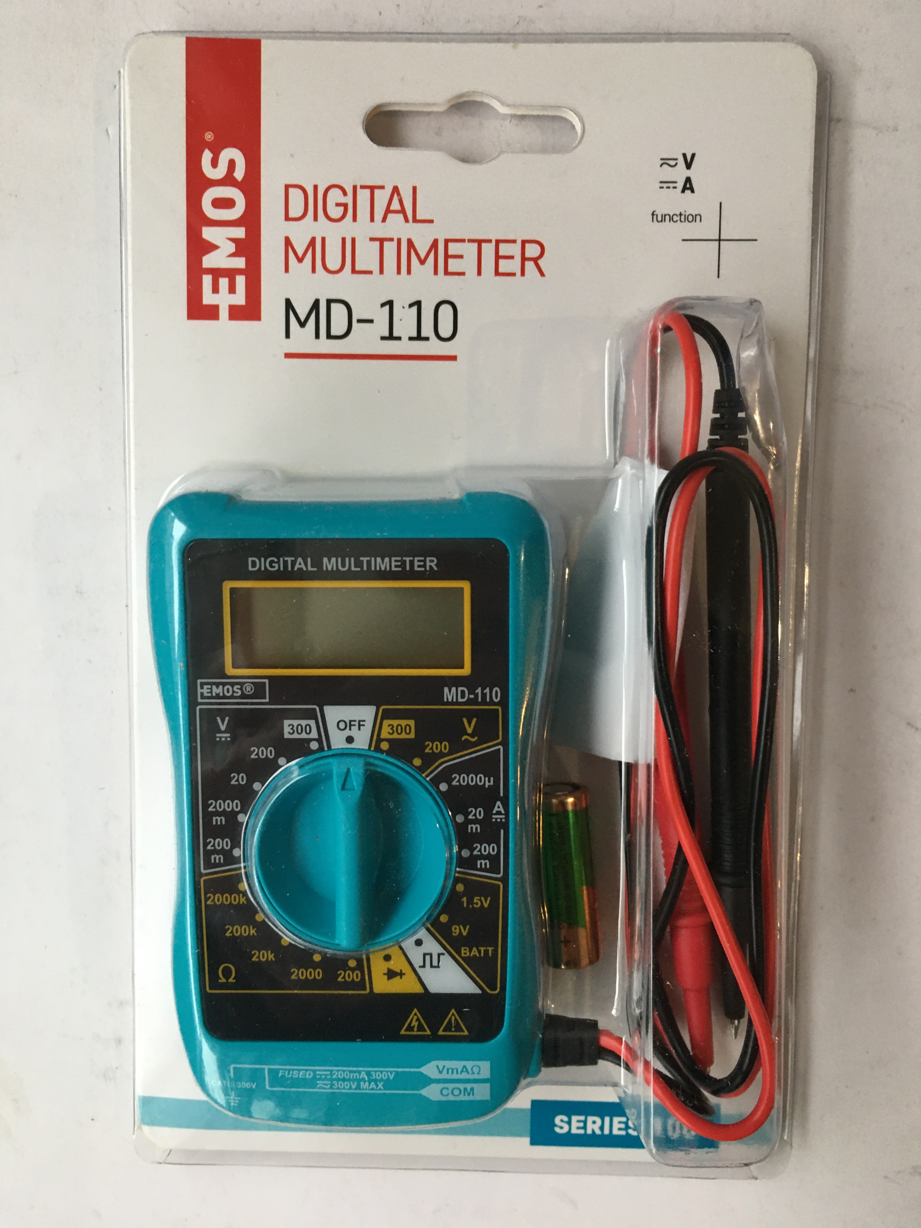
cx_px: 460
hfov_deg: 48.2
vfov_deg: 61.7
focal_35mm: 29
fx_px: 1029
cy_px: 614
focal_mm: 4.15
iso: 160
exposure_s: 1/33
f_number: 2.2
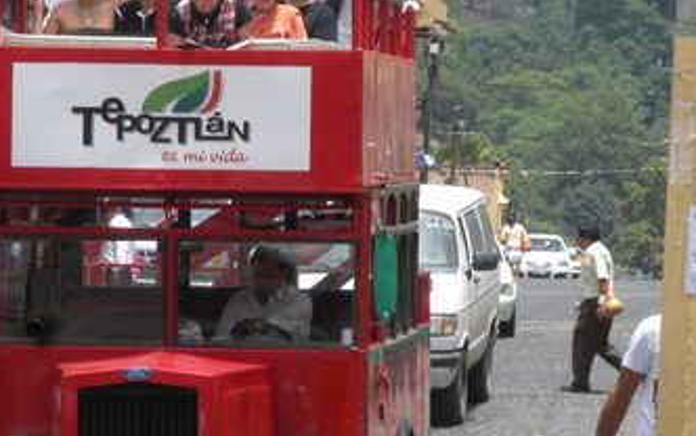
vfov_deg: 4.6
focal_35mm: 287
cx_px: 283
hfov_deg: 7.3
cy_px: 259
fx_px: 5448
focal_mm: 31.5
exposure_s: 1/192
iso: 64
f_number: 5.6
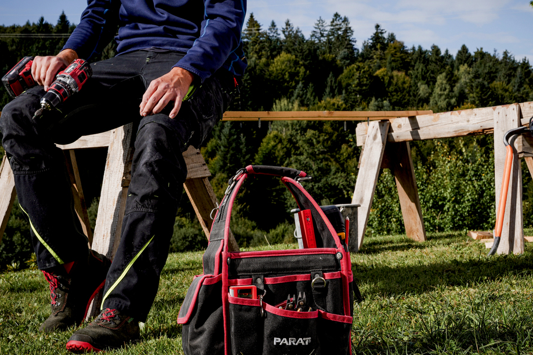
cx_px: 281
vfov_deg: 21.2
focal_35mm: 64
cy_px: 174
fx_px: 948
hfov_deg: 31.4
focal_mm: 49
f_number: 16
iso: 100
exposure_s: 1/100
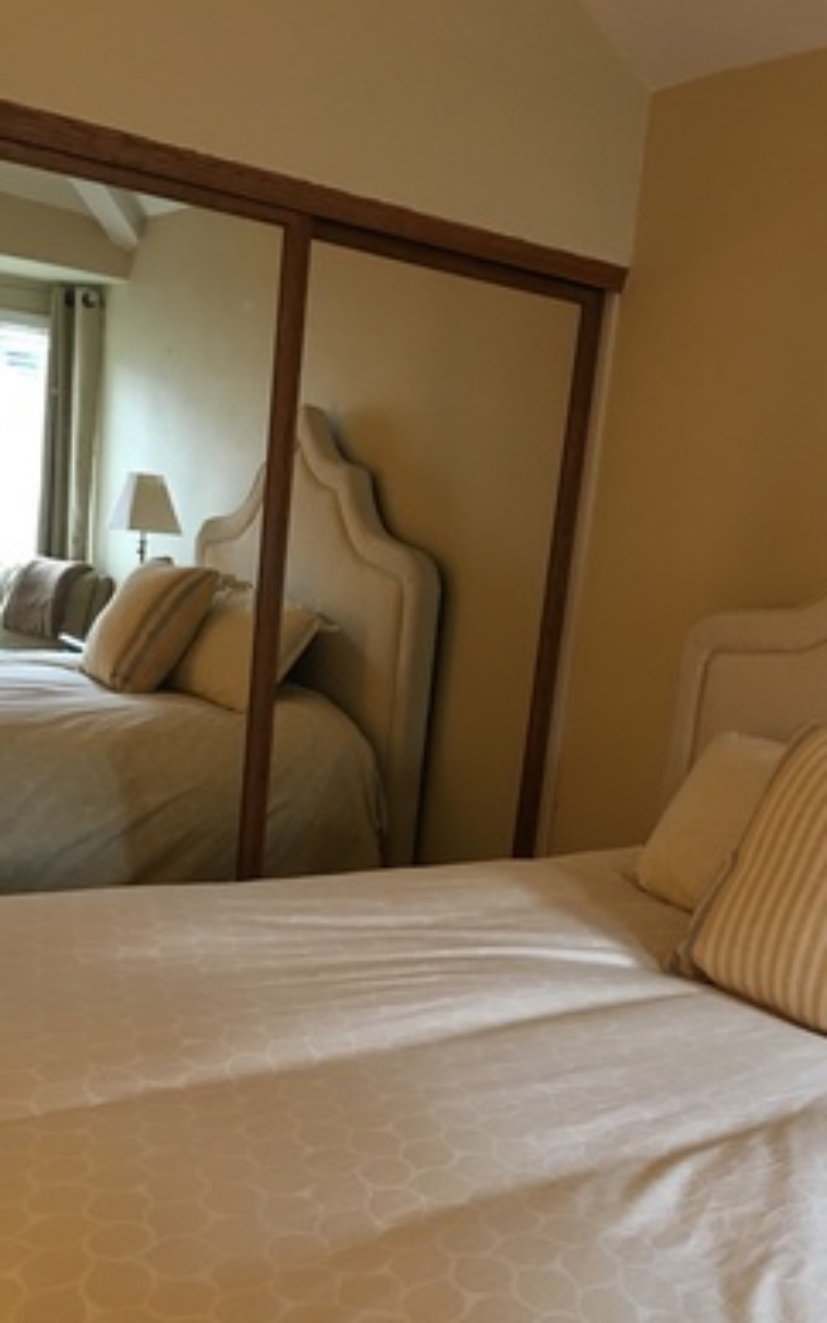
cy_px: 767
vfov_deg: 53.8
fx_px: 1298
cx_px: 472
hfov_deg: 35.3
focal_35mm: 36
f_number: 2.2
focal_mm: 4.15
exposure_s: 1/15
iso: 80
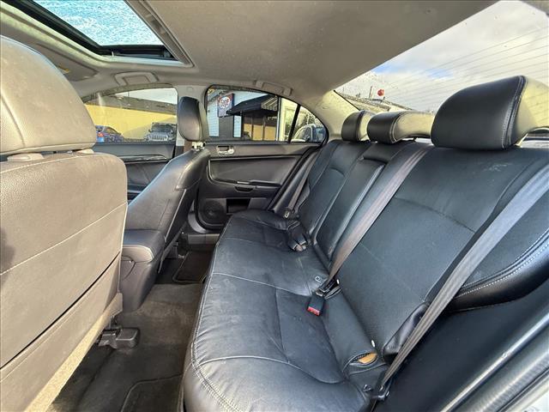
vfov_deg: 85.7
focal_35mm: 14
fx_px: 222
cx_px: 274
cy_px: 206
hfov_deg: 102.1
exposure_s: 1/60
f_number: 2.2
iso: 400
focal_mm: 2.22
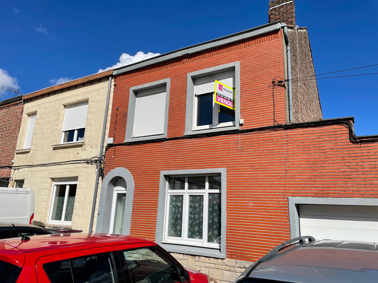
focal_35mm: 26
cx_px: 189
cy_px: 142
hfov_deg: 67.3
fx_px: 284
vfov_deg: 53.1
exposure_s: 1/7299
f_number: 1.6
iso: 32
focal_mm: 4.2
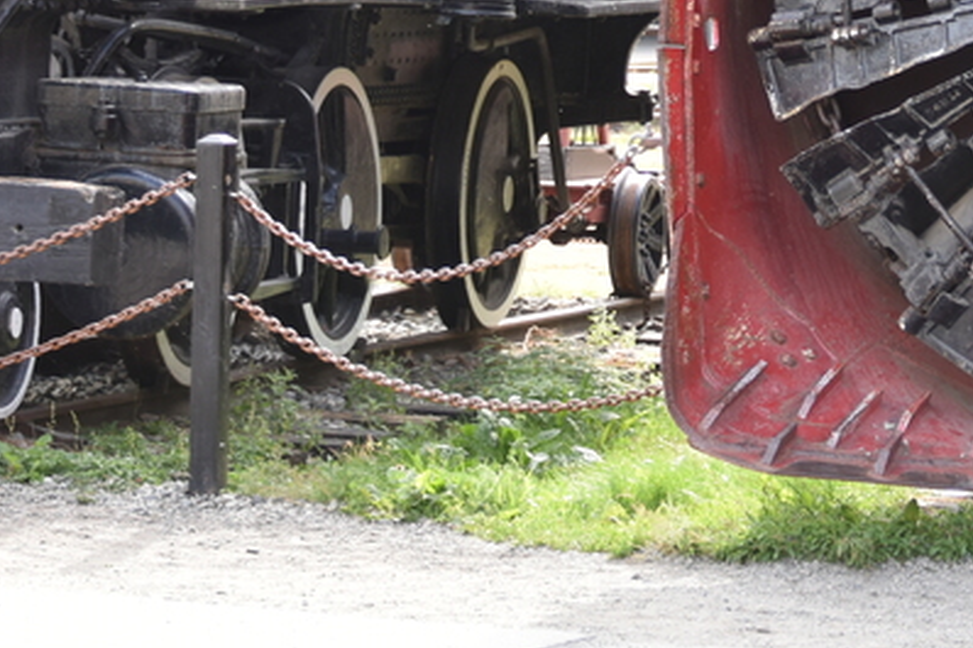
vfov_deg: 5.4
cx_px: 826
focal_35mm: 251
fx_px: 6781
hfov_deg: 8.2
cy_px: -296
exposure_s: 1/160
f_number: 5
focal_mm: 78
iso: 220
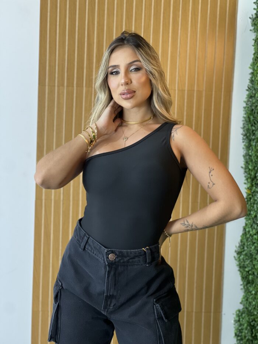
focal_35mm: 77
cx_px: 129
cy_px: 172
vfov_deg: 25.3
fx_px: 765
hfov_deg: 19.1
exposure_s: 1/120
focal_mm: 9
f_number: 2.8
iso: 160
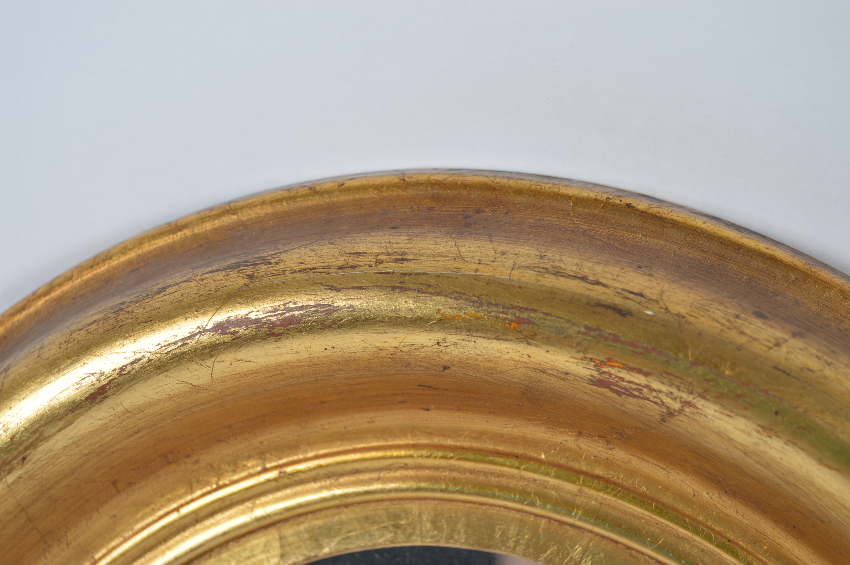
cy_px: 282
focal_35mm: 82
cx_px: 425
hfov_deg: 24.6
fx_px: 1946
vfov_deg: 16.5
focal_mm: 55
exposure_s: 1/80
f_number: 5.6
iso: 100
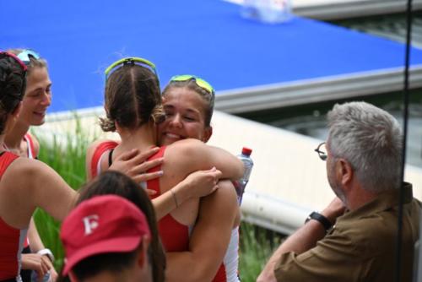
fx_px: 2346
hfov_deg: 10.3
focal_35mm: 200
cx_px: 211
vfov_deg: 6.9
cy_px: 141
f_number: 6.3
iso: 400
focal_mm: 200
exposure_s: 1/400
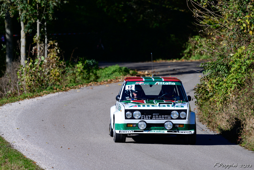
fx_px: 4233
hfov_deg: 3.4
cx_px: 127
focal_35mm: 600
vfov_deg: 2.3
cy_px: 85
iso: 320
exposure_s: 1/1000
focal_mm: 600
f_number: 6.3
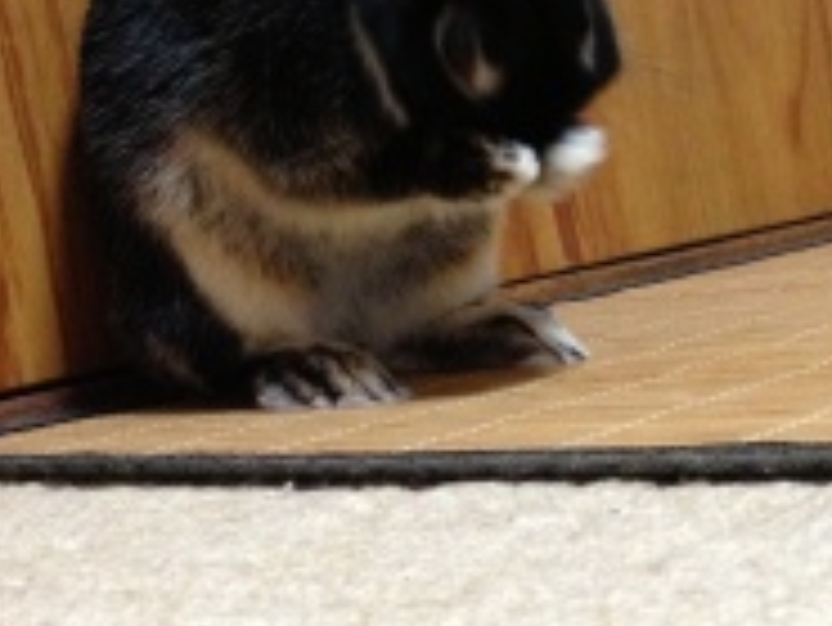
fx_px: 2141
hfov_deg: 22.0
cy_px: -16
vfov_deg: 16.2
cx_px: 441
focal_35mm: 89
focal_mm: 4.13
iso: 400
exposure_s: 1/17
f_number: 2.4
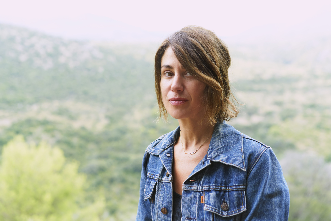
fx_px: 644
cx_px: 166
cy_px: 110
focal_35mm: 70
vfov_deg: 19.5
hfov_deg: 28.8
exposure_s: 1/400
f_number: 4.5
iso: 500
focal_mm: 70
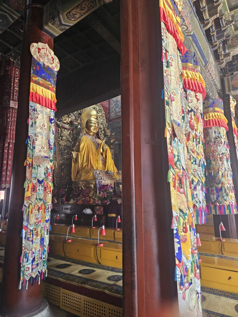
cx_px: 119
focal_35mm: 23
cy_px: 158
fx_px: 211
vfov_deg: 73.9
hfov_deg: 58.9
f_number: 1.8
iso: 640
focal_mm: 5.4
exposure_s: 1/120
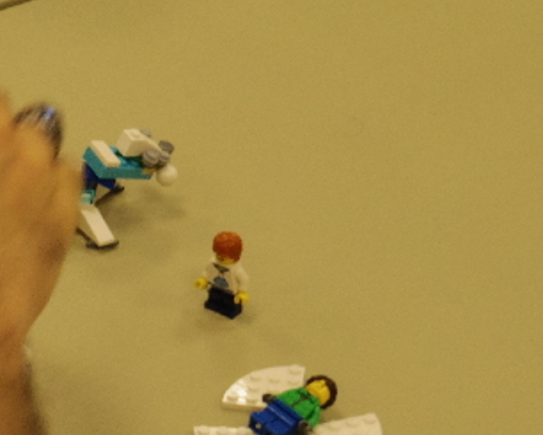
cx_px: 71
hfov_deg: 12.1
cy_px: 295
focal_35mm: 159
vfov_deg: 9.7
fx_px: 2556
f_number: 4.5
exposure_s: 1/100
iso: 640
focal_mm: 14.9
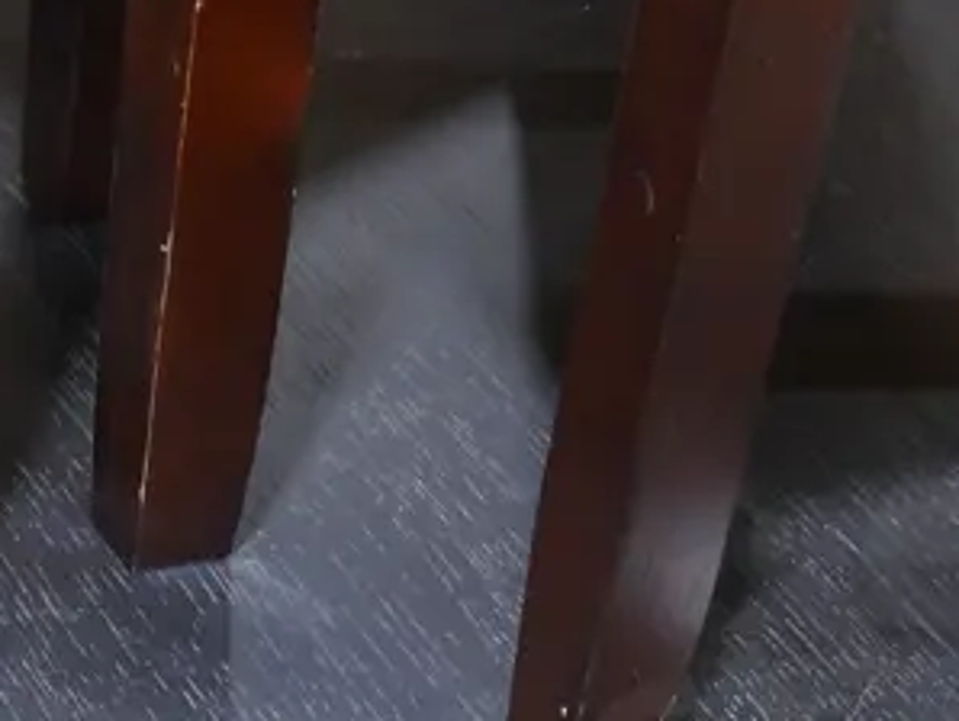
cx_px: 554
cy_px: 838
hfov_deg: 17.9
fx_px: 3050
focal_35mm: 110
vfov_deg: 13.2
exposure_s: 1/60
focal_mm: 16
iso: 1250
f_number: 3.6
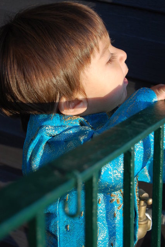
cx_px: 82
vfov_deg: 24.6
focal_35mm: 82
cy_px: 124
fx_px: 568
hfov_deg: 16.5
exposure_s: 1/125
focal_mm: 55
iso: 250
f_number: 5.6
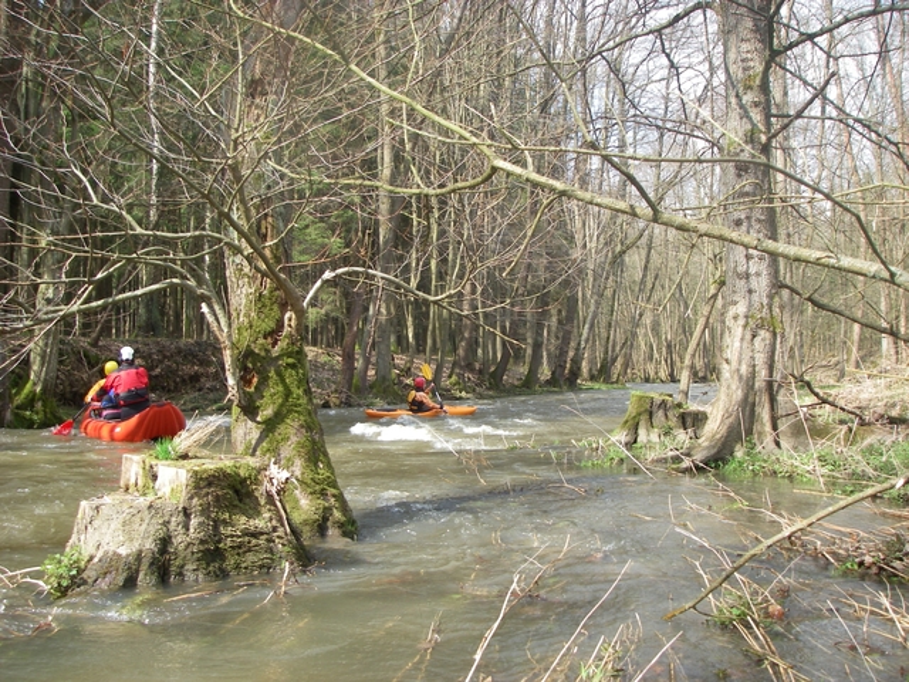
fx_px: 998
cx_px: 454
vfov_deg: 37.7
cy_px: 341
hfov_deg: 49.0
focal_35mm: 38
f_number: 3.3
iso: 64
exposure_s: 1/160
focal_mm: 6.3
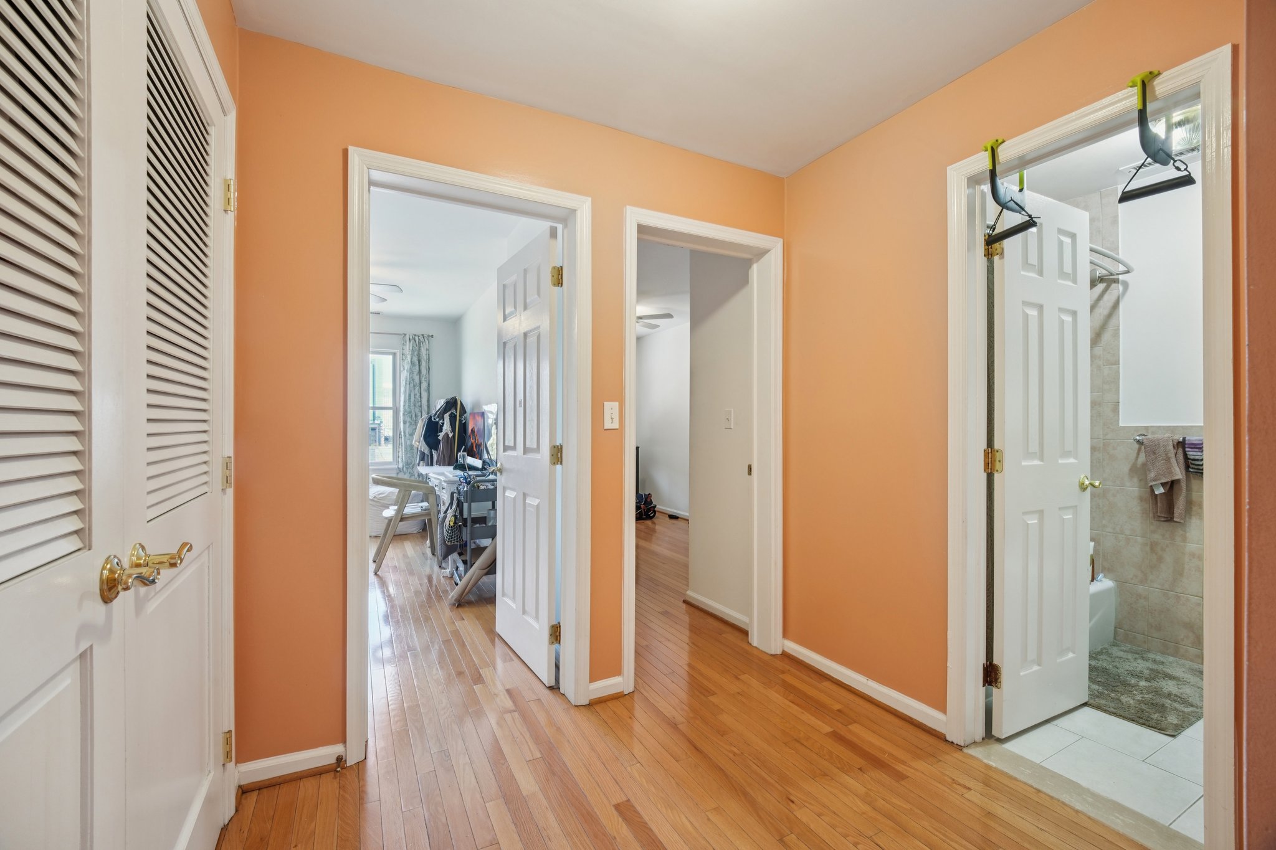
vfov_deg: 81.2
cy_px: 425
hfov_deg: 104.3
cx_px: 638
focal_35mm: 14
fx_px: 496
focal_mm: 14
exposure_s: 1/5
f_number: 9
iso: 400
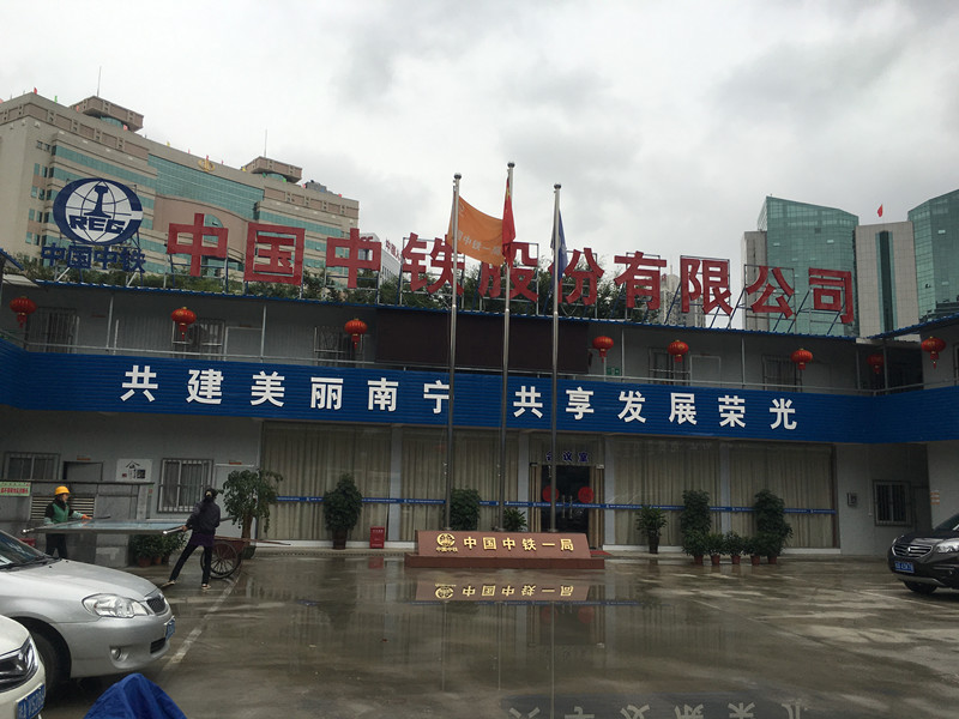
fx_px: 803
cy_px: 360
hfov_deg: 61.7
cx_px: 480
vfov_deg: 48.2
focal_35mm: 29
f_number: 2.2
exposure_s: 1/569
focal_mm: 4.15
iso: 25
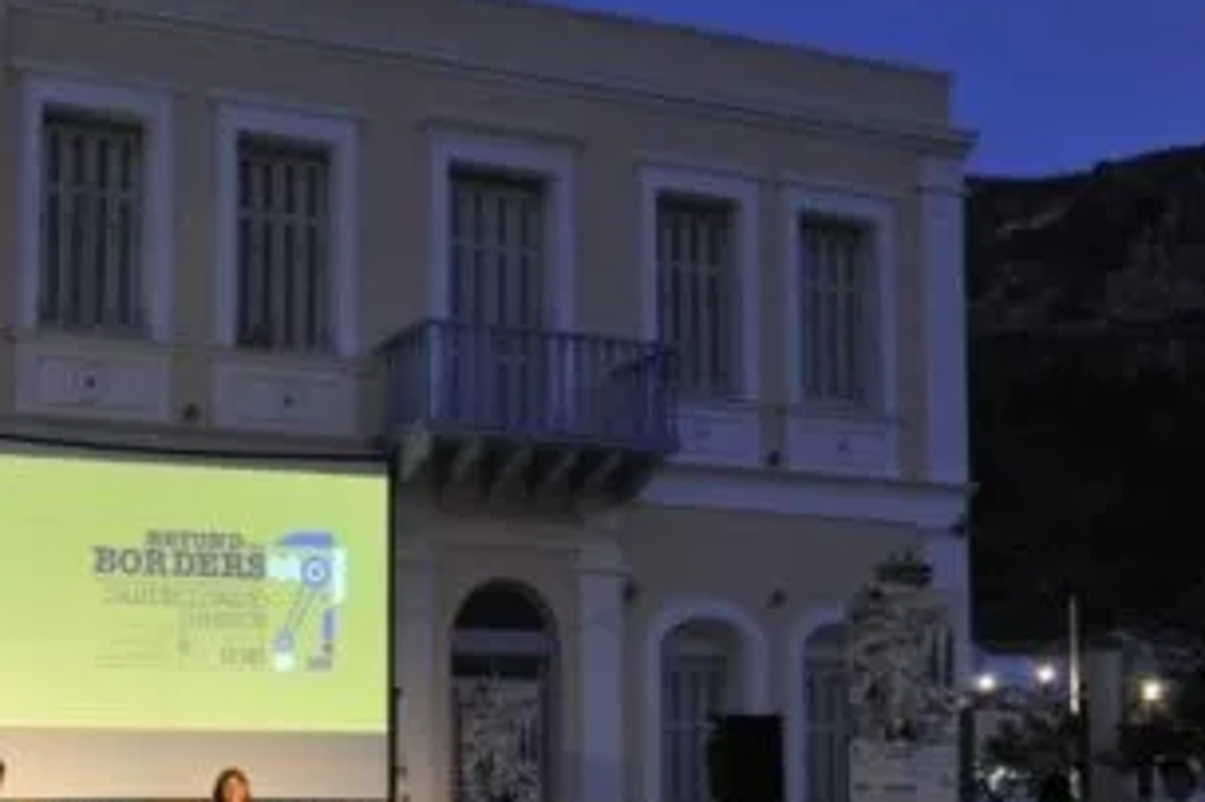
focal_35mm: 55
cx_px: 371
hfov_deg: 35.8
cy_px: 676
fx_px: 1840
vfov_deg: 24.1
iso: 1600
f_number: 4
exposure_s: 1/50
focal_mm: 24
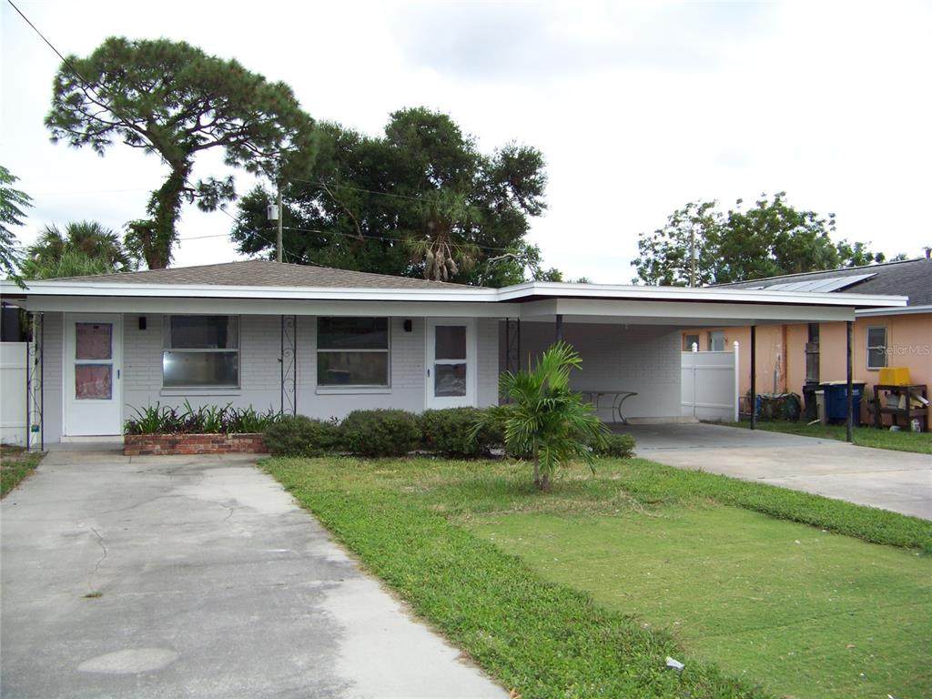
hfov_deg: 51.4
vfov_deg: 39.7
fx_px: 969
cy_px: 350
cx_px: 466
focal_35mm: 36
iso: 67
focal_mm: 5.85
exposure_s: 1/500
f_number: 2.8
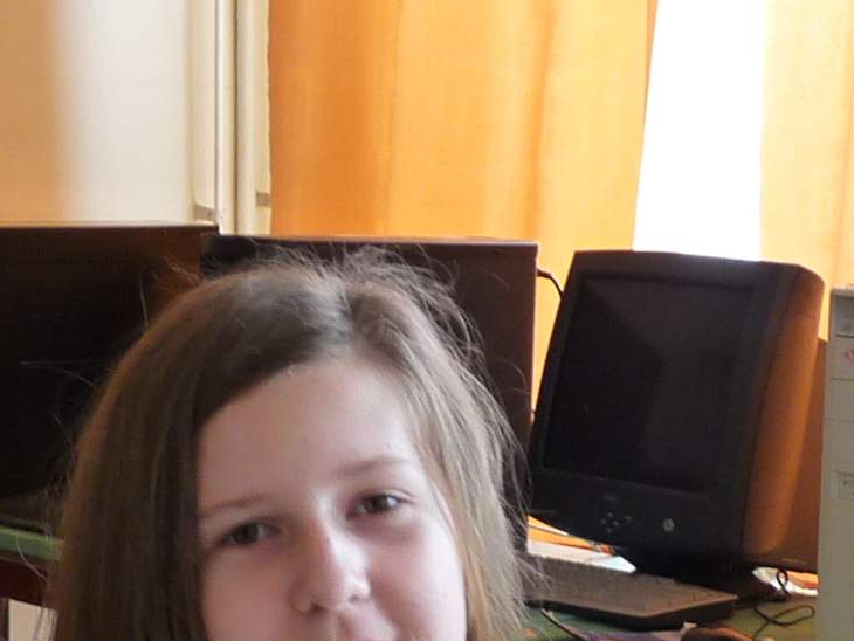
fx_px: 2838
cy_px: 779
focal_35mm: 115
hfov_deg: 17.1
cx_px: 383
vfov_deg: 12.6
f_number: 2.8
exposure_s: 1/30
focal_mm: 4.8
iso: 160
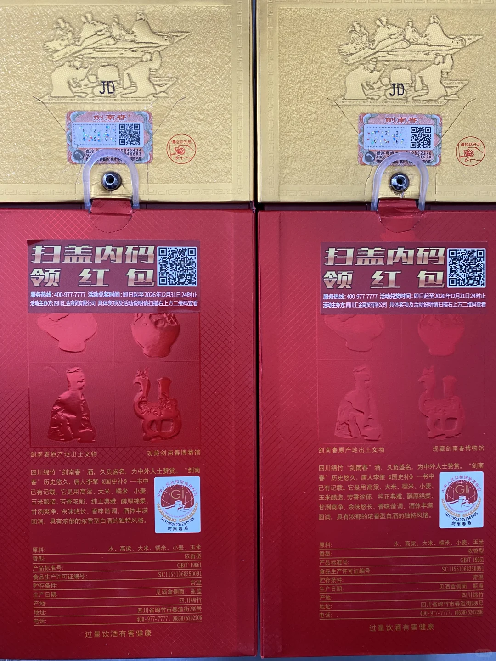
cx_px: 248
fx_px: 497
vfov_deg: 67.3
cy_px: 330
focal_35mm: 26
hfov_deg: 53.1
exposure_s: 1/60
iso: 160
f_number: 1.8
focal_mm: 4.25
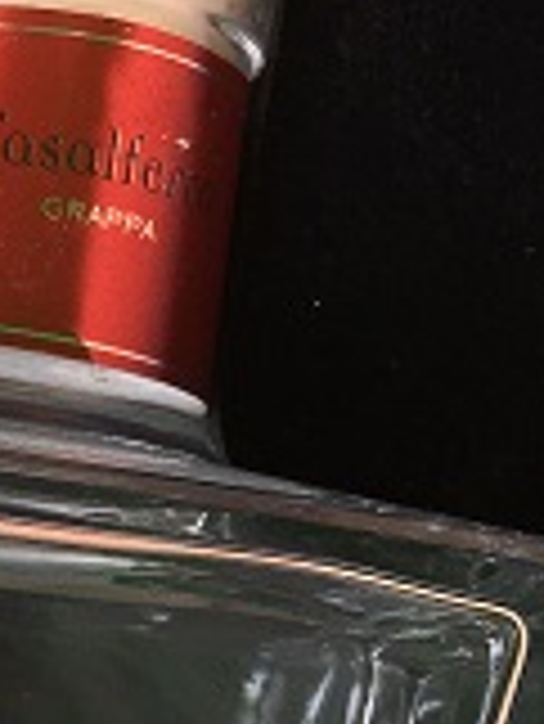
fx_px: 2260
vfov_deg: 17.5
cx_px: -108
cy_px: 818
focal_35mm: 108
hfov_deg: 13.4
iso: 25
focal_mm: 4.15
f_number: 2.2
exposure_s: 1/257
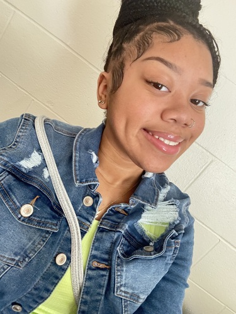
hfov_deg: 58.9
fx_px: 209
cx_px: 118
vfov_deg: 73.9
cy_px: 157
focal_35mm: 23
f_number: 1.9
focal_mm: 2.69
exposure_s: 1/27
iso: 640
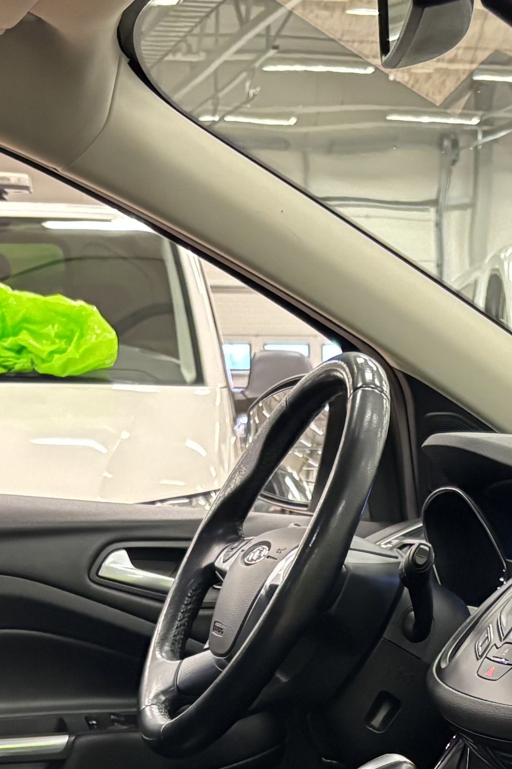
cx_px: 349
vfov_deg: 21.5
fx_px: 1877
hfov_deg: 15.5
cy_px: 914
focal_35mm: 88
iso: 500
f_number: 1.6
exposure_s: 1/50
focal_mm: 5.96
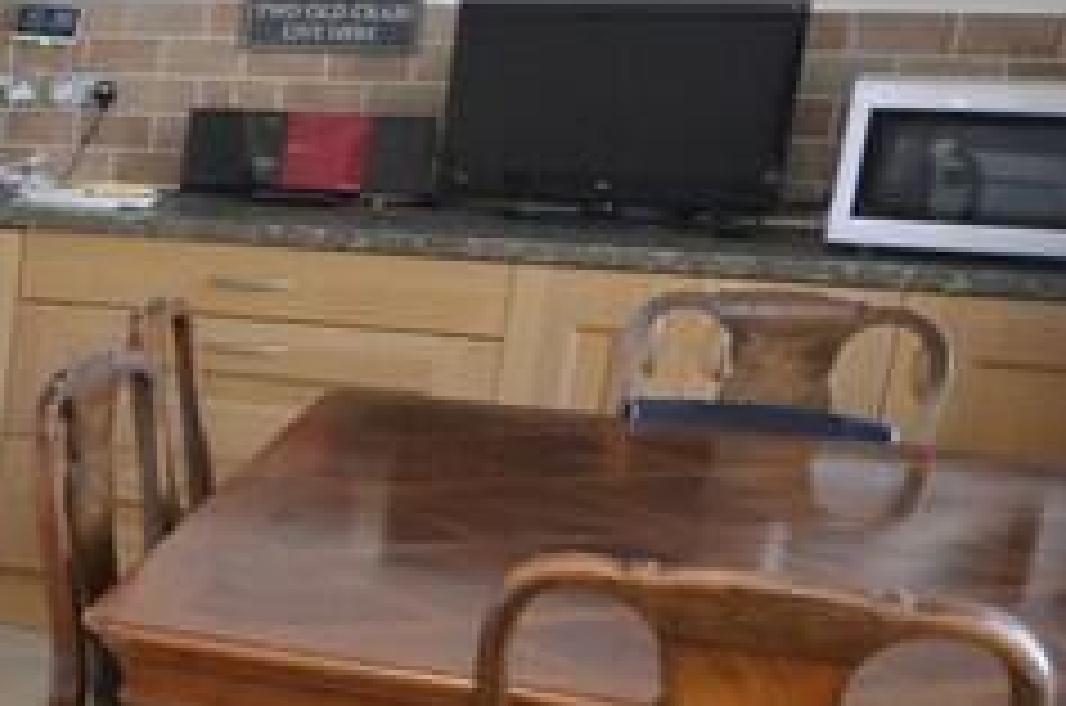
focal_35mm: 71
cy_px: 562
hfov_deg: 20.2
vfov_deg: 18.9
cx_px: -864
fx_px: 2103
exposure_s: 1/60
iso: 640
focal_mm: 11
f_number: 4
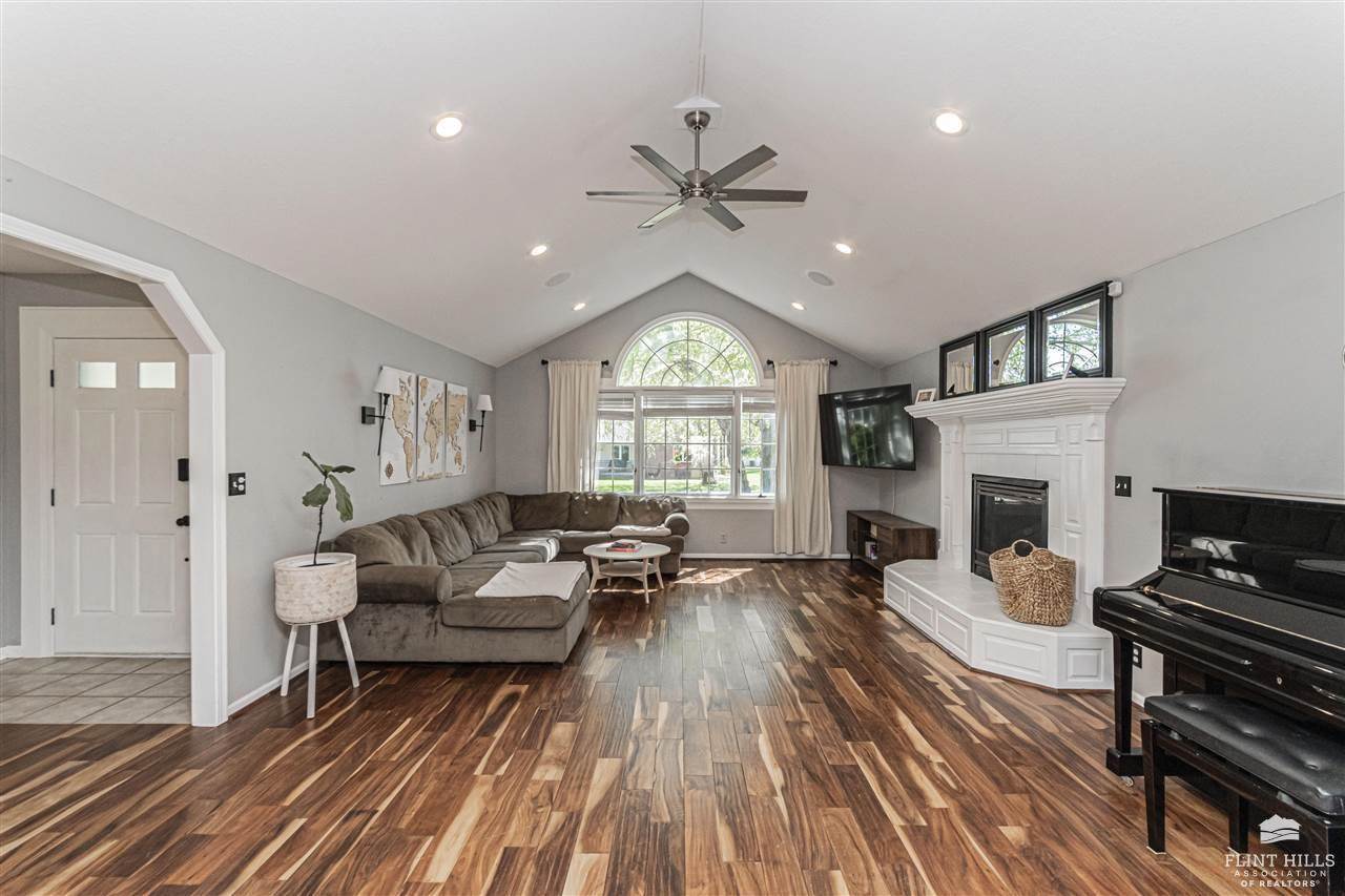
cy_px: 448
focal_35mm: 15
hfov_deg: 100.4
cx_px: 672
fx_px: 560
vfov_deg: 77.3
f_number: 10
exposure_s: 1/60
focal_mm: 10
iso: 900
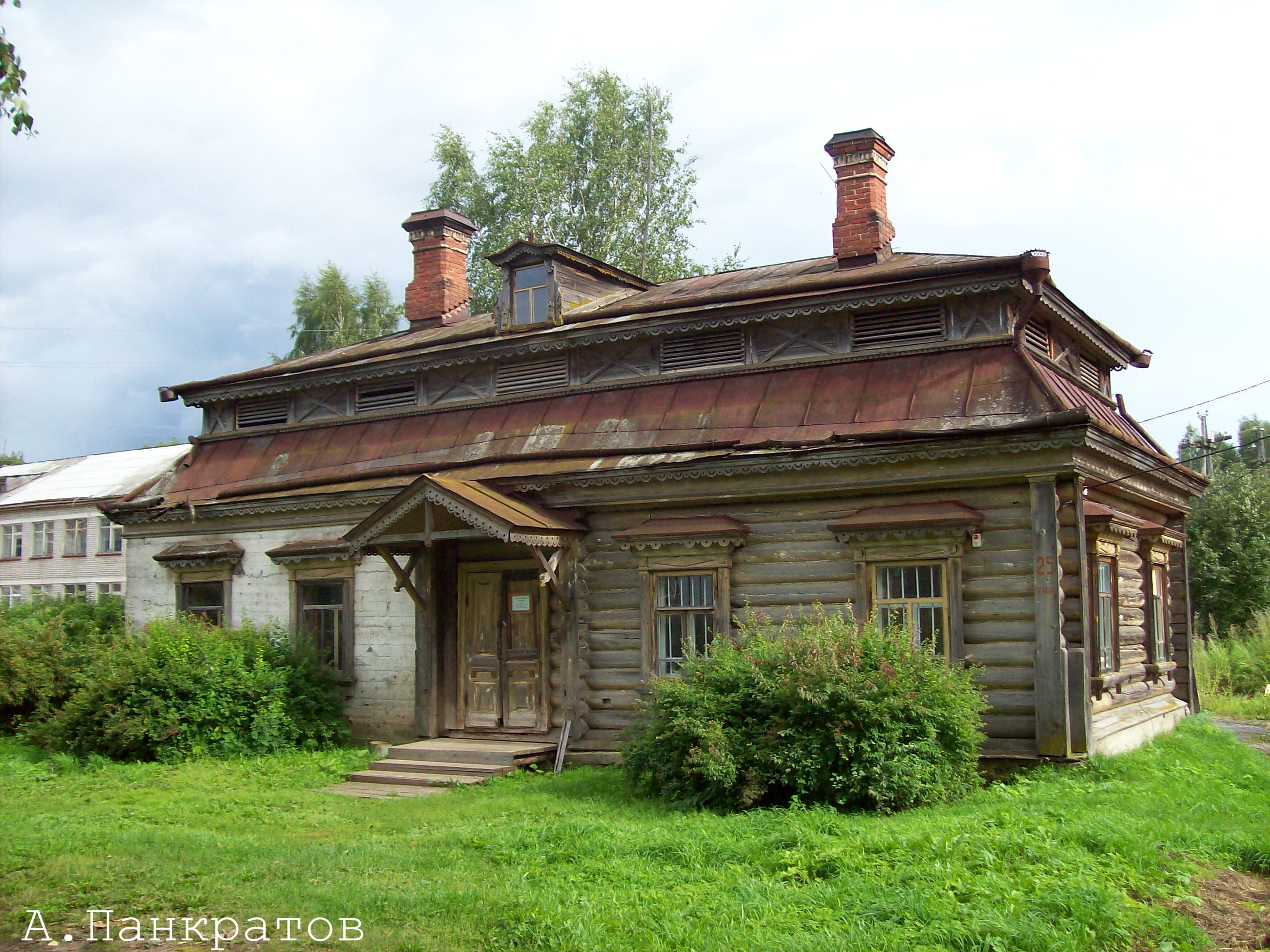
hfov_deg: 51.4
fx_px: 1320
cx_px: 635
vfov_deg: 39.6
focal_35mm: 36
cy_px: 476
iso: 80
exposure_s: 1/627
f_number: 2.7
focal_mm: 6
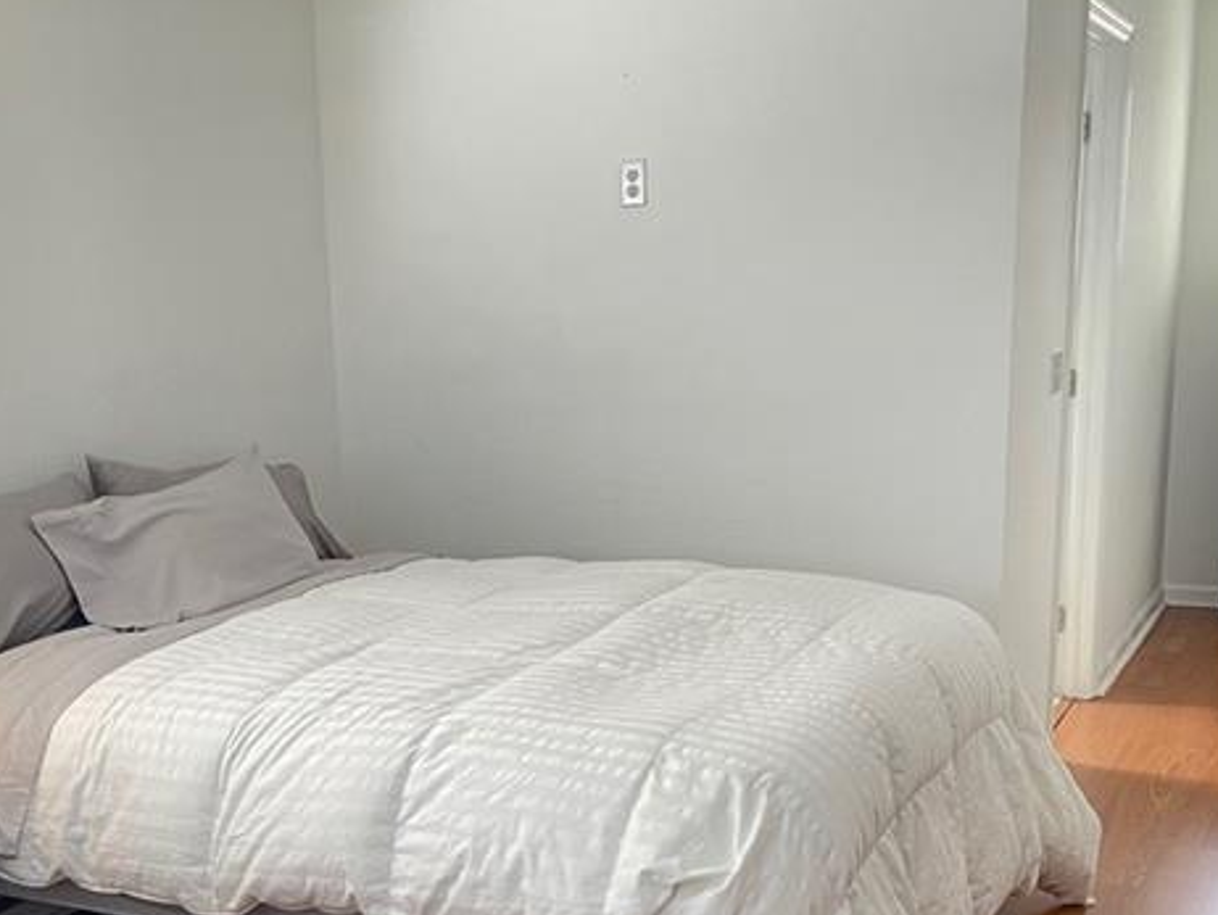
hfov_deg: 41.7
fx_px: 1584
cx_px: 451
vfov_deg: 31.7
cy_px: 675
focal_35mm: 45
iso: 200
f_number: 1.6
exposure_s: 1/60
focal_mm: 5.1
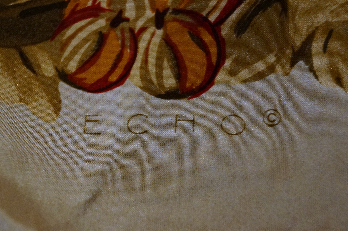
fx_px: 796
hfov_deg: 24.7
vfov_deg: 16.5
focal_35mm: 82
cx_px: 174
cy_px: 116
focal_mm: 55
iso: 3200
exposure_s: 1/50
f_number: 5.6
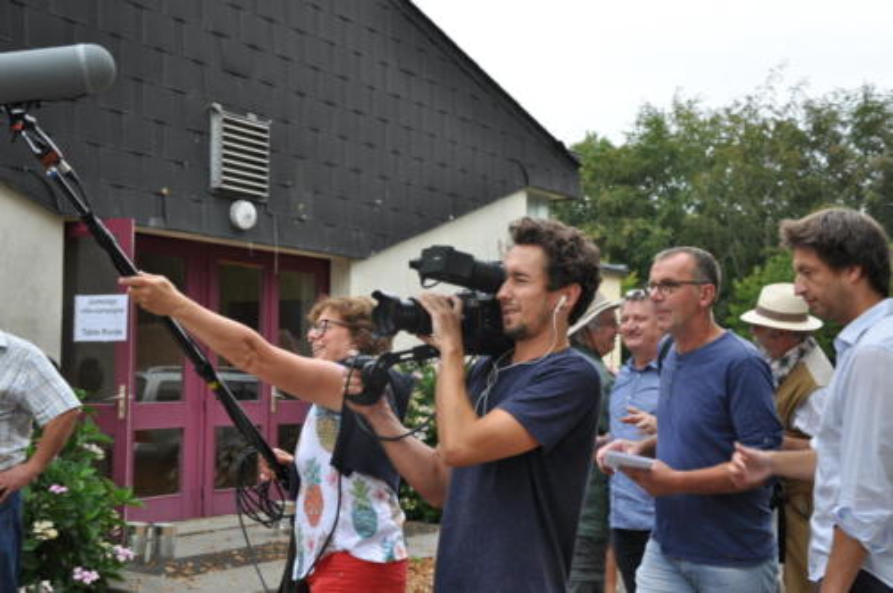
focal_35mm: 52
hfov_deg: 37.9
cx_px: 446
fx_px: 1301
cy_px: 296
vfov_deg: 25.7
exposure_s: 1/125
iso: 220
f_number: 5.6
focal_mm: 35
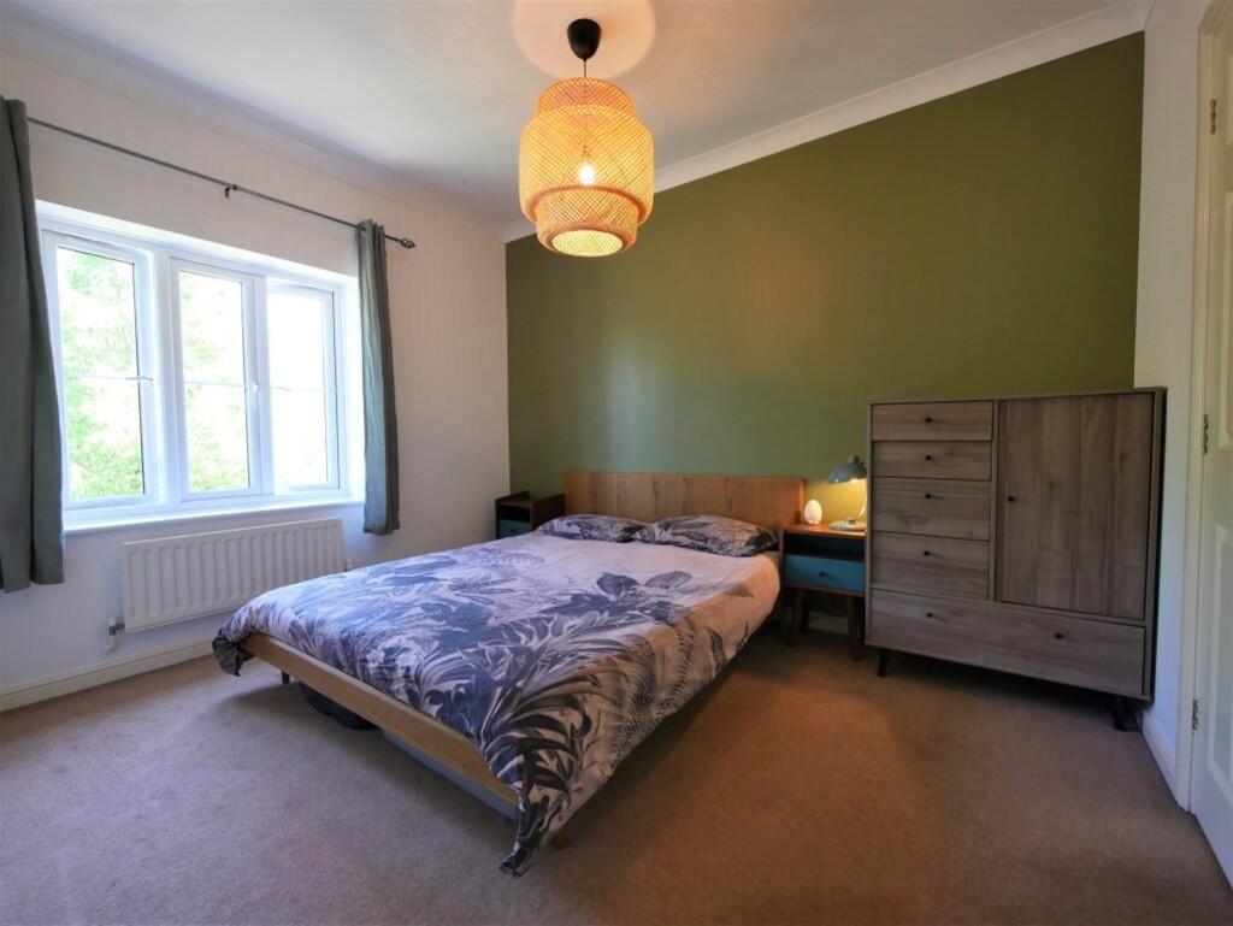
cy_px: 463
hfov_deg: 102.0
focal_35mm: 14
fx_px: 499
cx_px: 616
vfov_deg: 85.7
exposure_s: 1/60
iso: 640
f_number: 4
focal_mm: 7
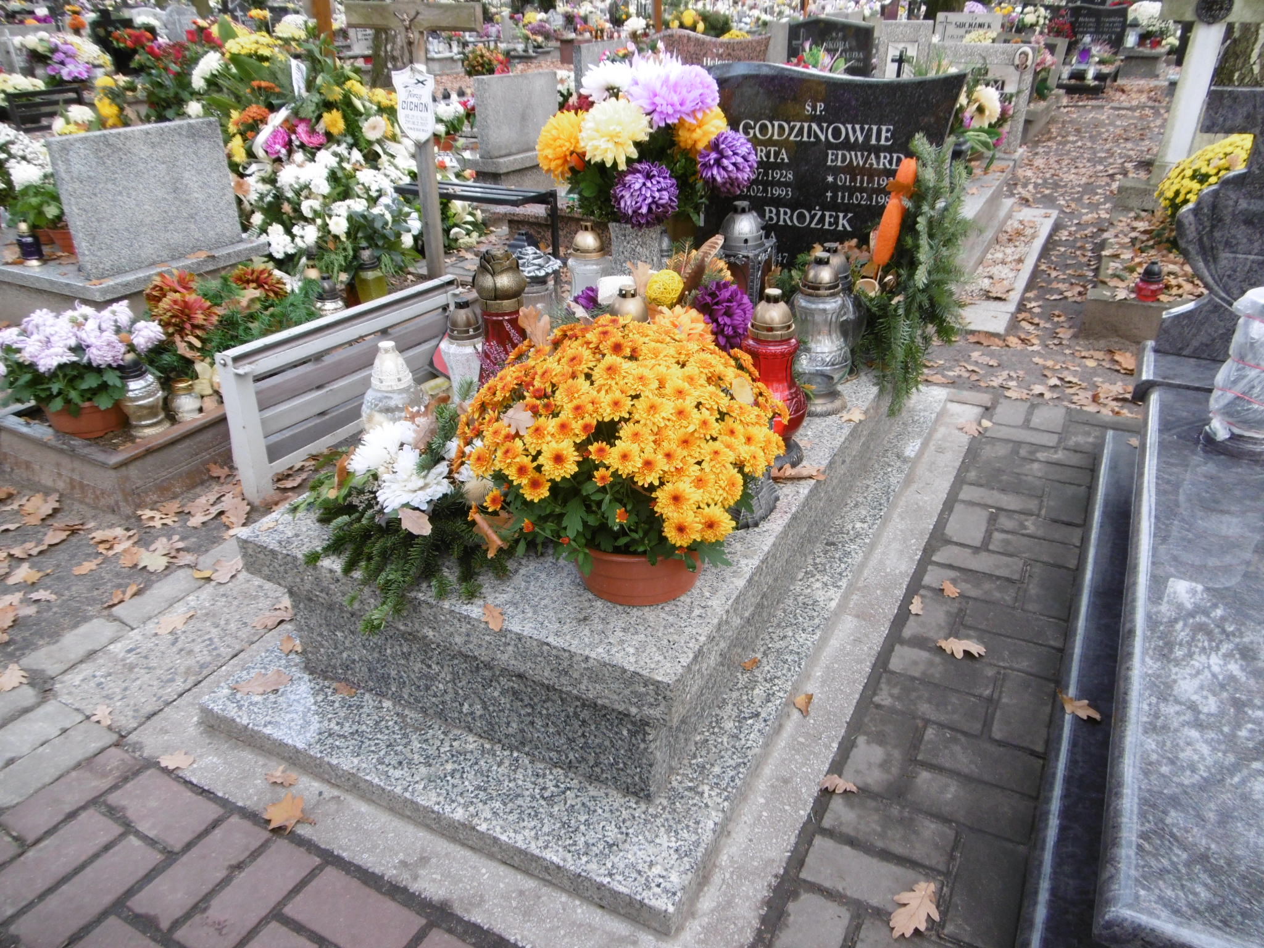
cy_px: 474
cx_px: 632
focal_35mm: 24
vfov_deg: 56.8
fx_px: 876
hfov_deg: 71.6
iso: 100
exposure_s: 1/60
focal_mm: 4.3
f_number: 3.1
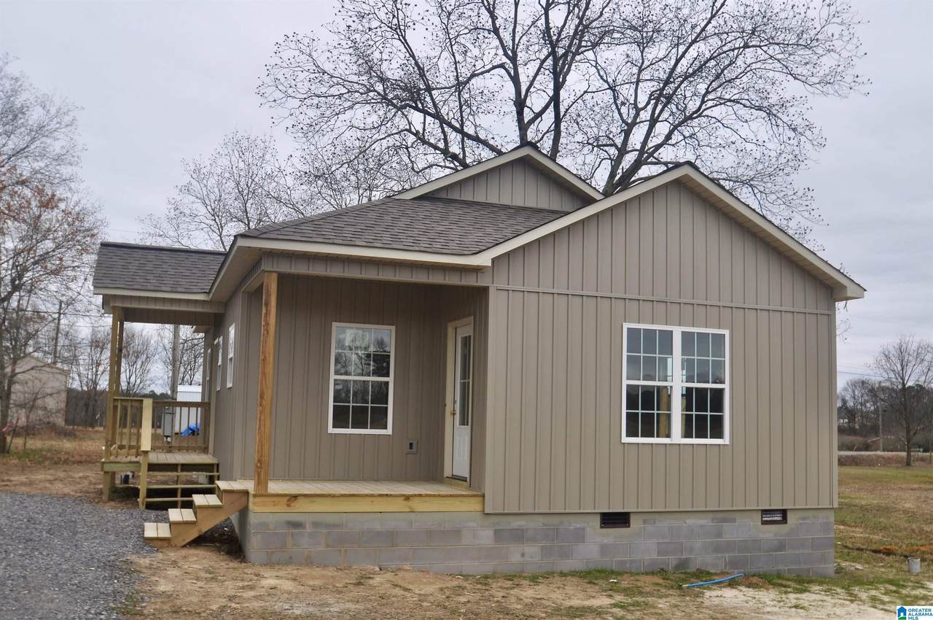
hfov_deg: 53.2
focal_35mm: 36
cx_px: 466
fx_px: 932
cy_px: 310
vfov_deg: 36.8
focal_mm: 24
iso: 200
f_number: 7.1
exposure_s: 1/200
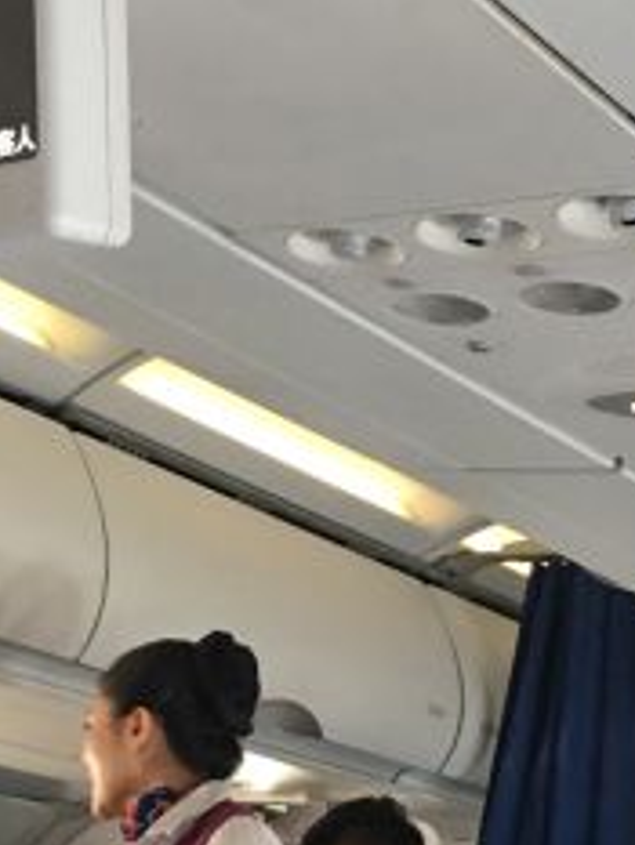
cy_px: 620
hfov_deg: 16.8
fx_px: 2126
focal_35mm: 87
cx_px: 74
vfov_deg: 22.3
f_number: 2.2
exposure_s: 1/17
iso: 100
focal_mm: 4.15
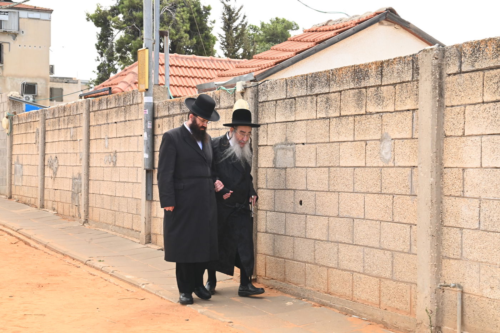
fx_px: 972
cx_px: 250
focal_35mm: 70
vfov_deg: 19.4
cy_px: 166
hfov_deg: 28.9
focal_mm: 70
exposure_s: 1/200
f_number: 20
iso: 1250
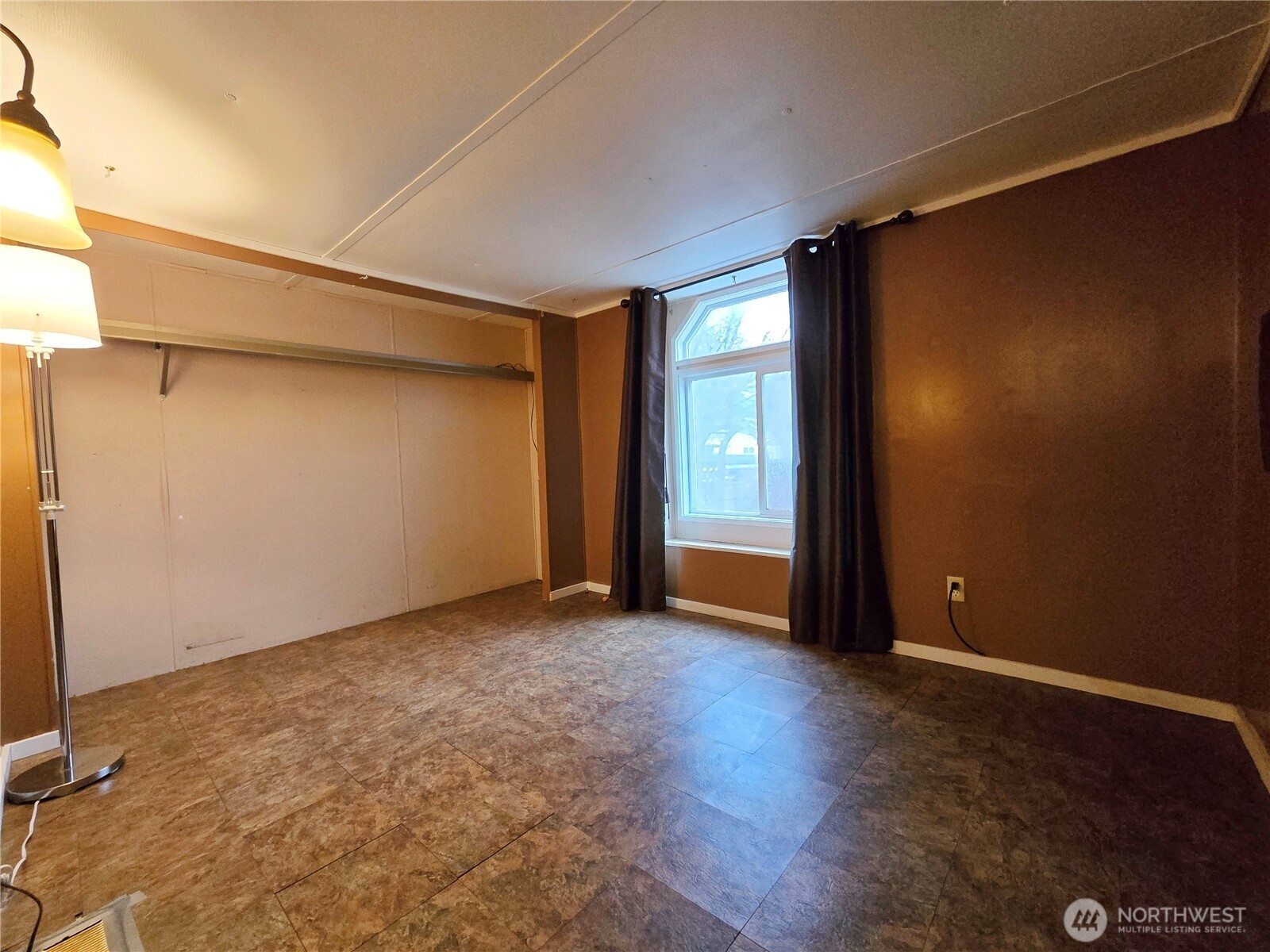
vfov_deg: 89.9
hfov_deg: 106.2
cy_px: 476
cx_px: 635
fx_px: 477
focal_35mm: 13
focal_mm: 2.2
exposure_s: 1/60
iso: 1000
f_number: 2.2
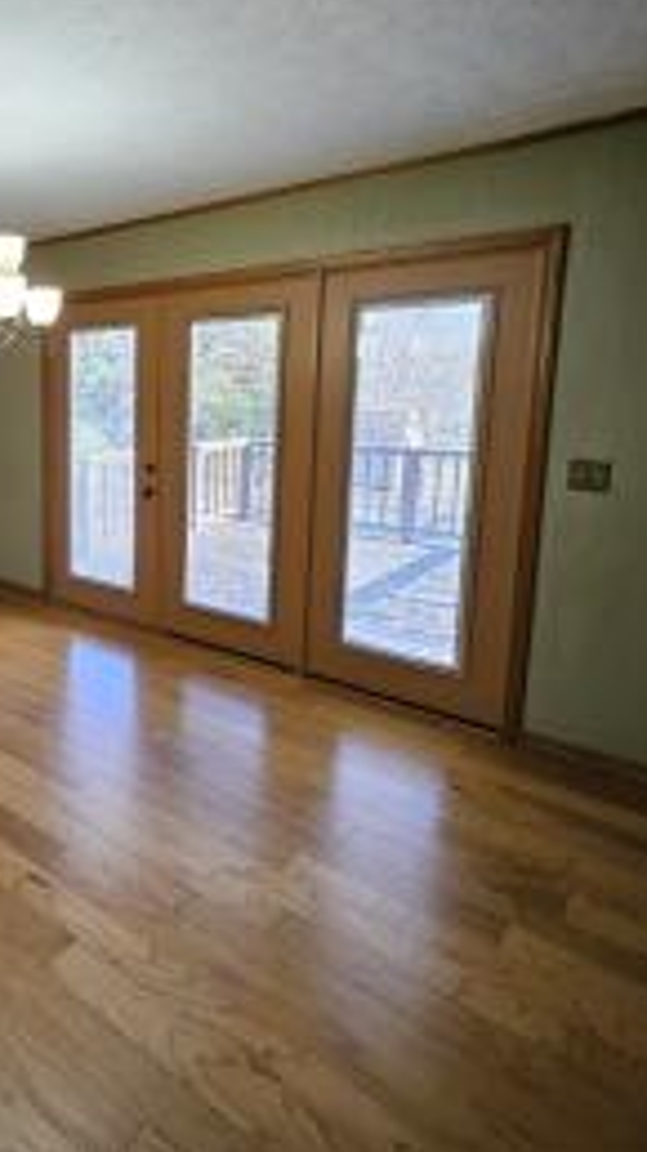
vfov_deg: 80.7
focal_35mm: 22
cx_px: 67
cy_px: 491
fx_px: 671
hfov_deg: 46.5
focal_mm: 1.74
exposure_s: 1/60
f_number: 2.2
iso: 160
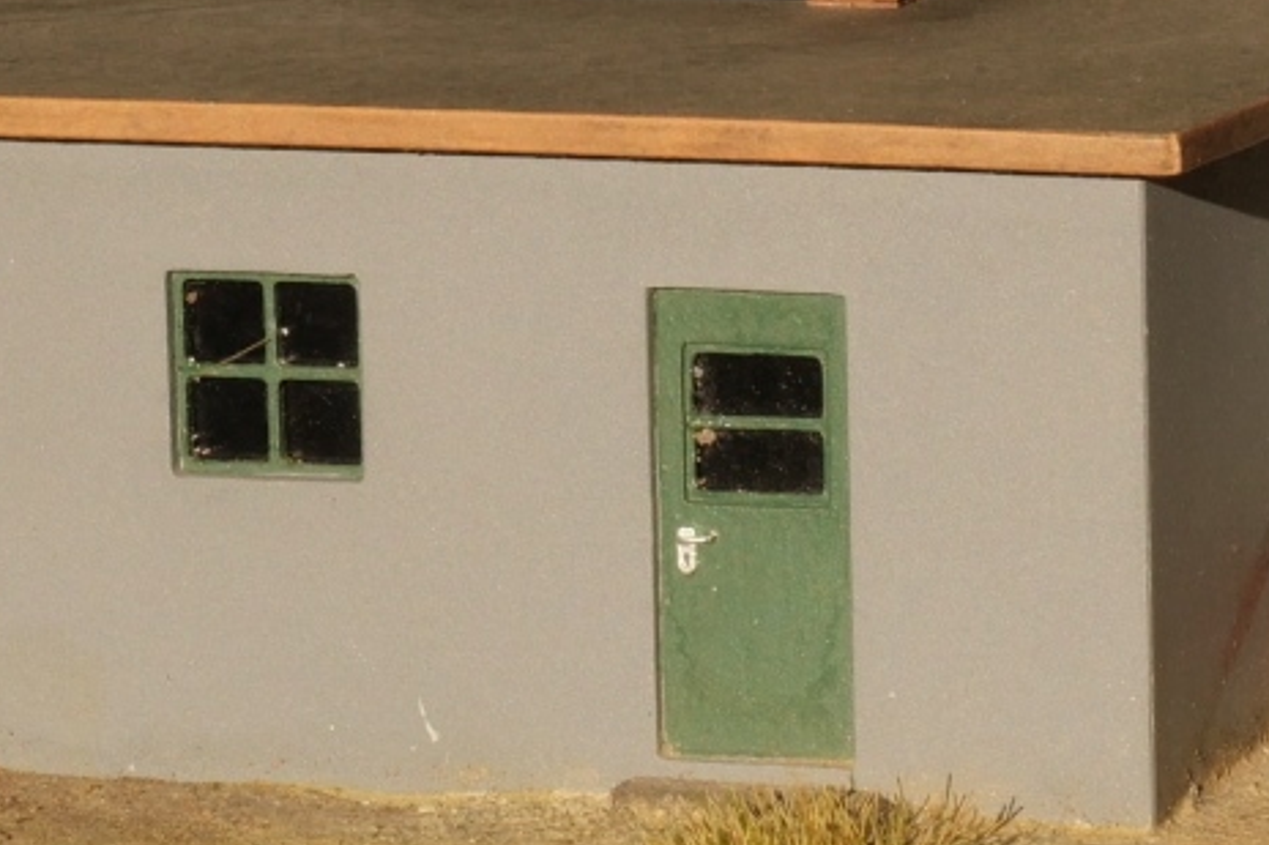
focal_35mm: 298
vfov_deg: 4.6
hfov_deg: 6.9
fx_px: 10500
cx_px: 676
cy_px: 457
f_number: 16
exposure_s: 1/160
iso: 400
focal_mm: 46
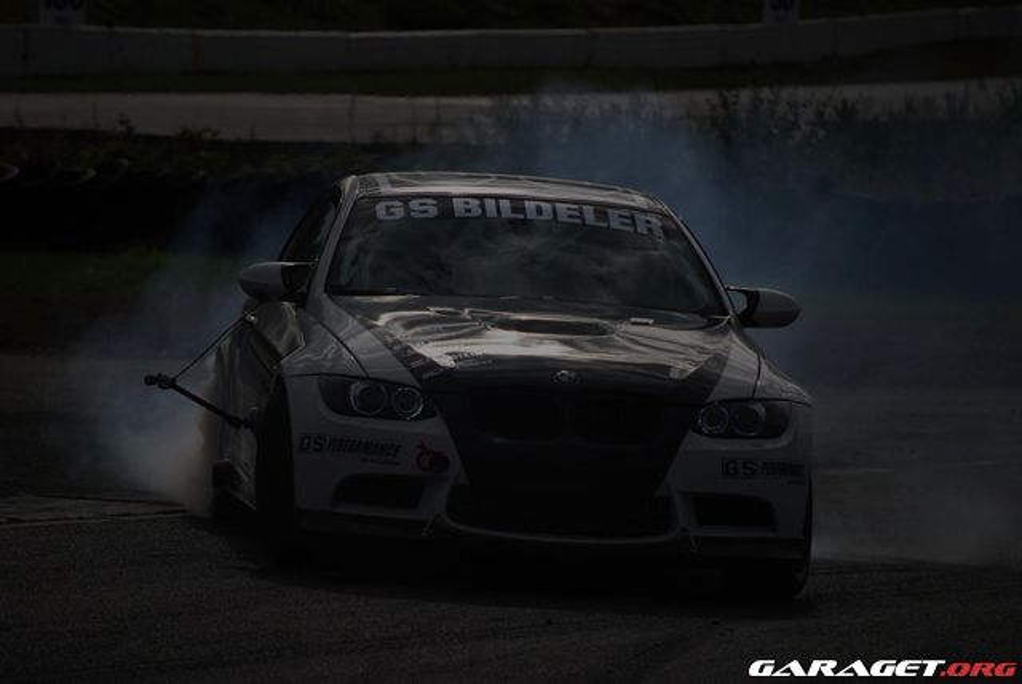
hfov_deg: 6.9
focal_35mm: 300
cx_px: 511
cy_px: 342
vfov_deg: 4.6
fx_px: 8524
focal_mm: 200
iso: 100
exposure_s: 1/1000
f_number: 5.6
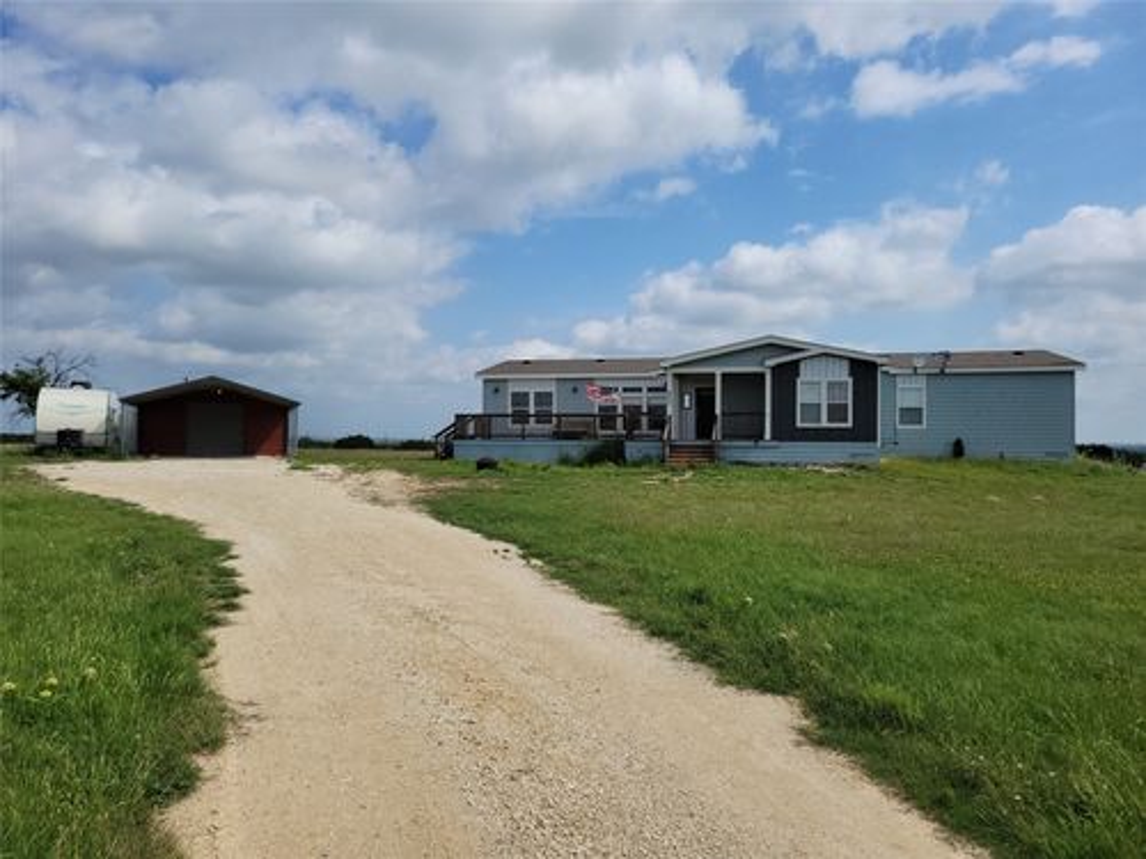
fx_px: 861
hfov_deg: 67.3
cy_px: 430
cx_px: 573
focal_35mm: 26
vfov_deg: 53.1
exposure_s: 1/4926
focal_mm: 5.4
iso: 40
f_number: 1.8
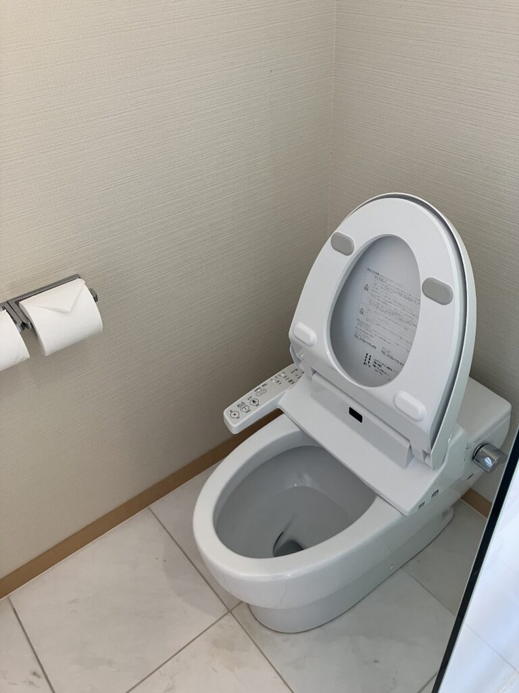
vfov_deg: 63.4
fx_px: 560
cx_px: 260
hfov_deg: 49.7
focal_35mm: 28
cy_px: 346
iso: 100
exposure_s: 1/60
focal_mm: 3.99
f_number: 1.8
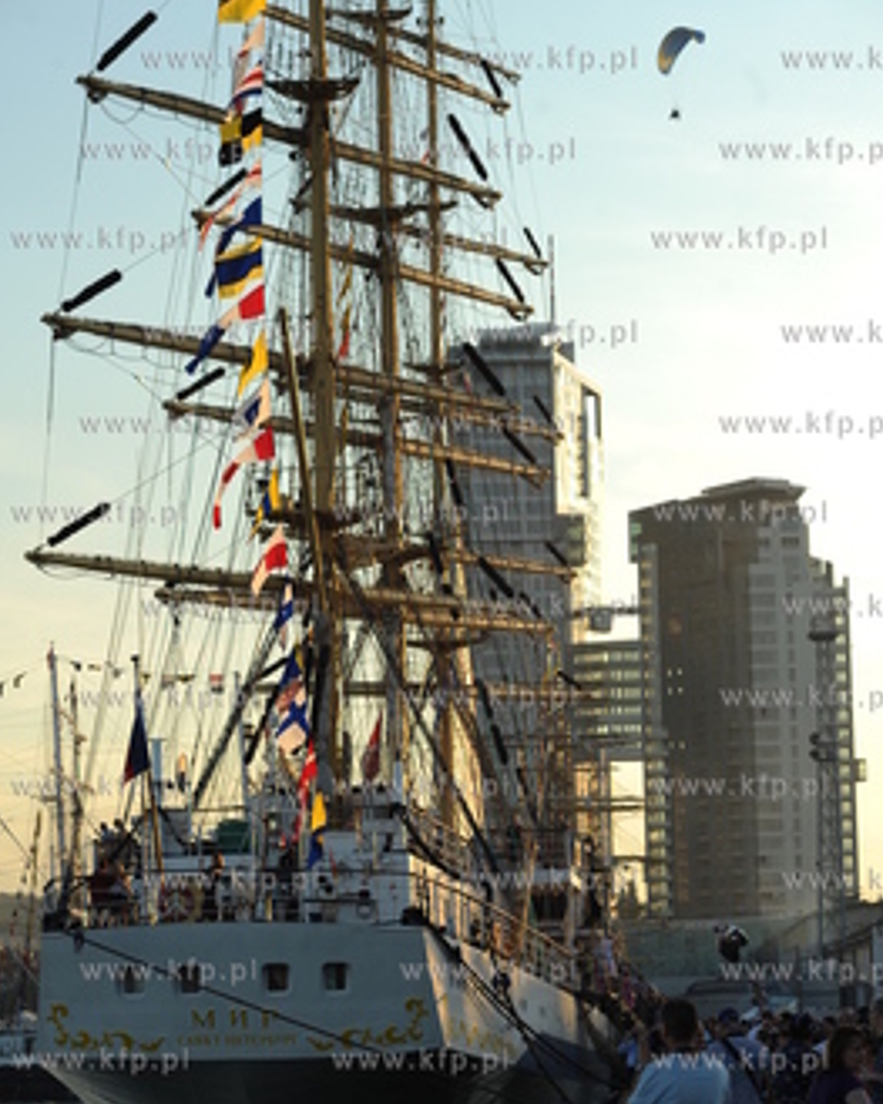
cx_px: 443
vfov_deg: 19.8
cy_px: 601
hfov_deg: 15.9
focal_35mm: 97
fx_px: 3170
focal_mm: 85
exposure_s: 1/400
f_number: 5.6
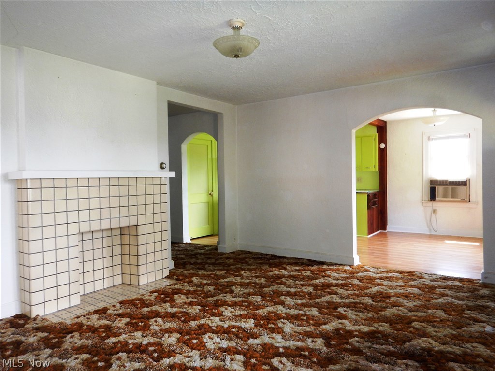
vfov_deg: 56.8
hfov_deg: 71.6
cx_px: 248
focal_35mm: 24
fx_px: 343
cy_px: 186
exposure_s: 1/30
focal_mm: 4.3
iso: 200
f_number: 2.8
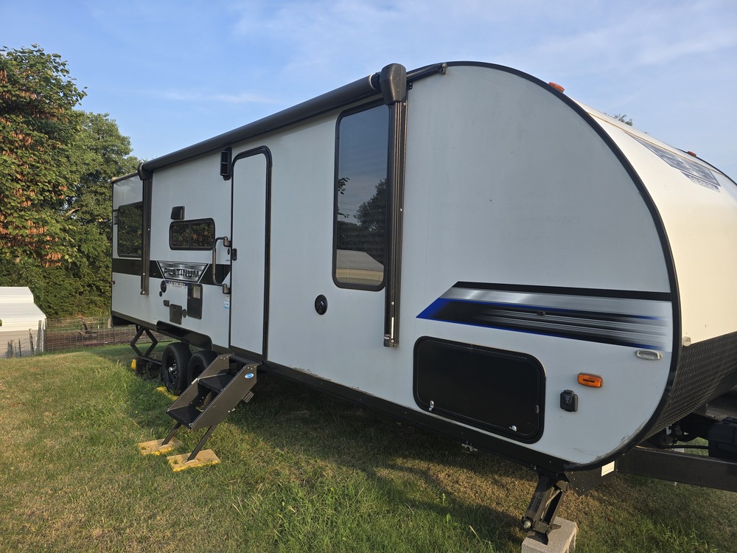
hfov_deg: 73.9
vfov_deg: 58.9
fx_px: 490
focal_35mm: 23
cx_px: 368
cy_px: 276
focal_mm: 6.3
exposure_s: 1/248
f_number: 1.7
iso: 12
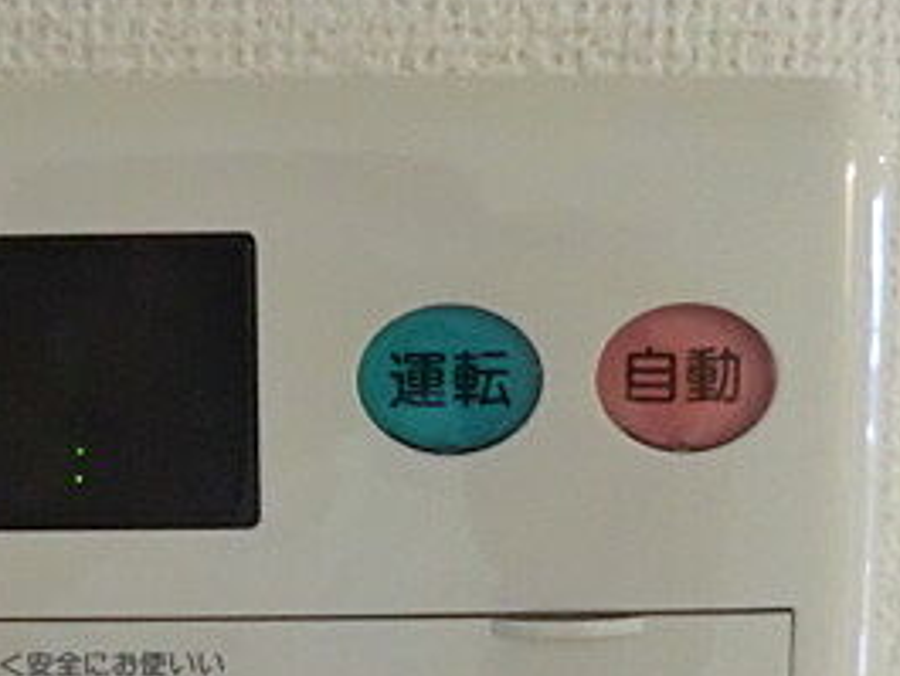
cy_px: 527
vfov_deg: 24.9
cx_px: 336
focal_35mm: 58
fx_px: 1509
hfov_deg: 33.1
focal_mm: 4.3
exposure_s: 1/60
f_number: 3.2
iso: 800
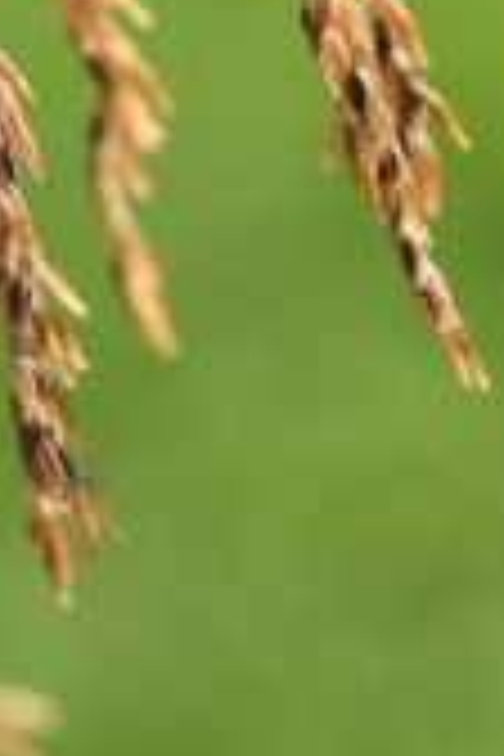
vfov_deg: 9.2
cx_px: 394
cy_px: 227
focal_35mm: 223
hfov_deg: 6.2
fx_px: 4683
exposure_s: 1/500
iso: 100
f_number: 4.5
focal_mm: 60
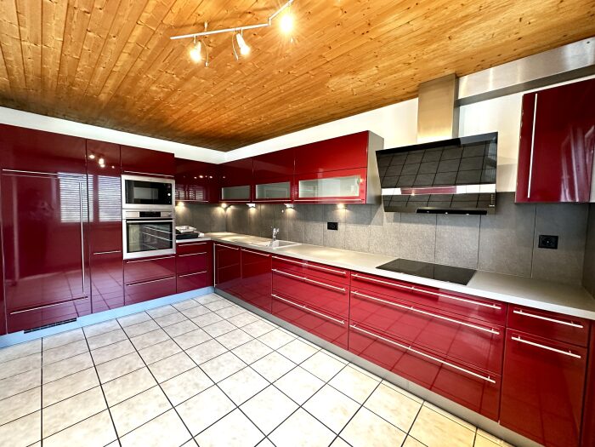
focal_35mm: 14
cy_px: 224
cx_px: 298
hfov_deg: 102.1
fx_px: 241
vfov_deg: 85.7
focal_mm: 2.22
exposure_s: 1/50
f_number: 2.2
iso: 640
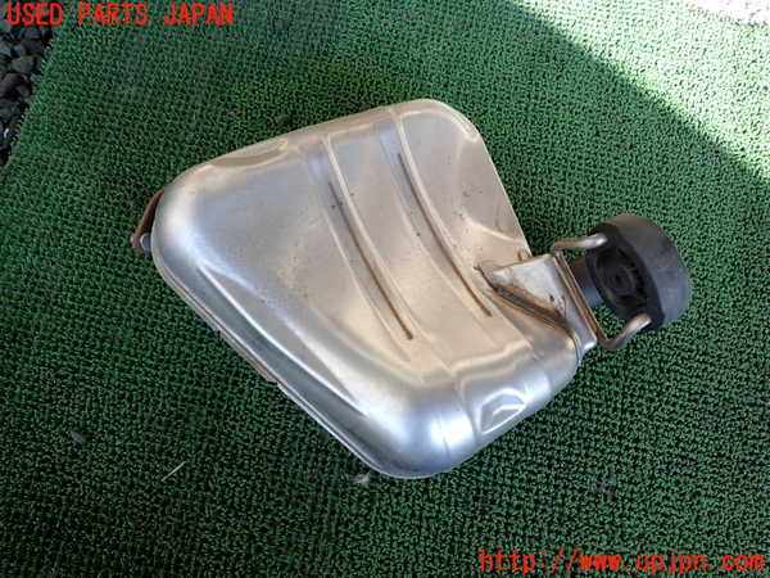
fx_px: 556
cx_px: 385
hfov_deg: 69.4
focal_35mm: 25
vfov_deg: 54.9
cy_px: 289
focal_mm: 4.5
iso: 100
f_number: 2.8
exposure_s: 1/125
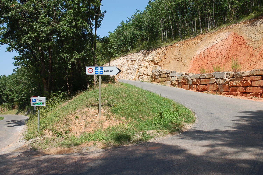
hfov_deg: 67.4
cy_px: 88
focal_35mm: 27
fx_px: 197
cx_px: 132
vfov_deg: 47.8
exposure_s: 1/320
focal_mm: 18
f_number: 9
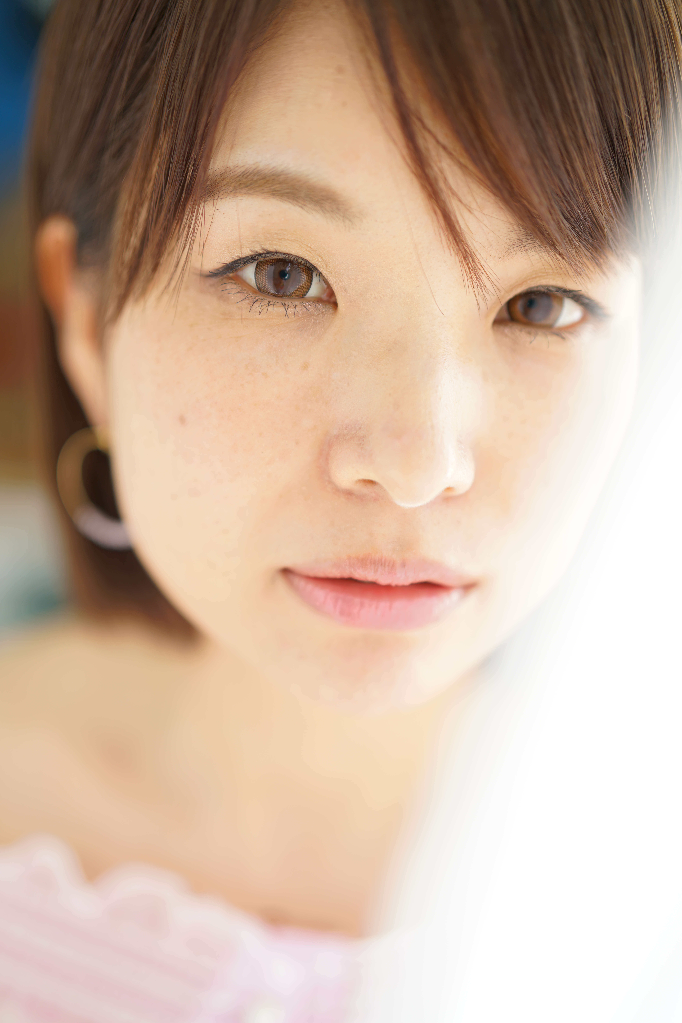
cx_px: 341
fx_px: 1420
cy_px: 512
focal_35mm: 50
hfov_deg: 27.0
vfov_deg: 39.6
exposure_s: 1/125
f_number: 1.4
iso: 100
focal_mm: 50
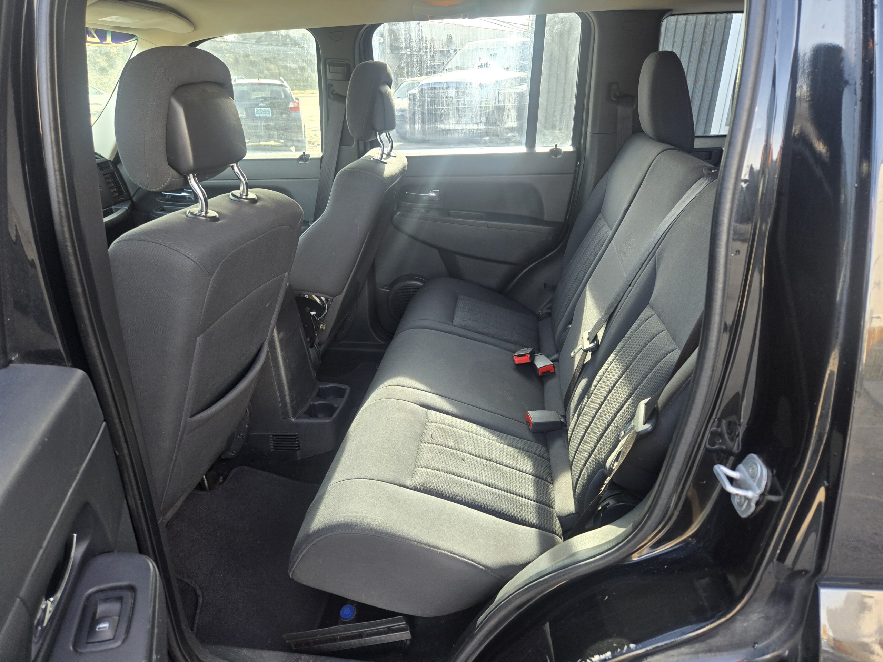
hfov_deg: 73.9
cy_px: 331
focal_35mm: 23
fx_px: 587
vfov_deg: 58.9
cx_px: 442
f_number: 1.8
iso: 100
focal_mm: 5.4
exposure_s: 1/180
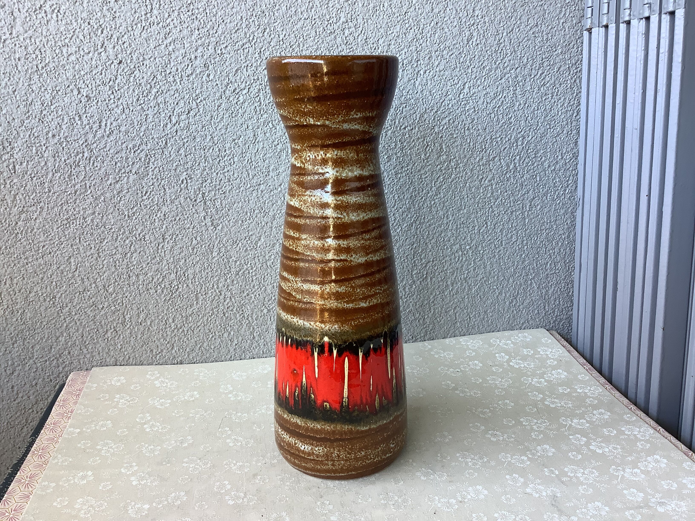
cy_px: 260
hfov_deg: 58.4
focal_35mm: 31
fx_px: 622
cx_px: 348
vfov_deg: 45.4
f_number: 2.4
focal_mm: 3.3
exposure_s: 1/50
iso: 50
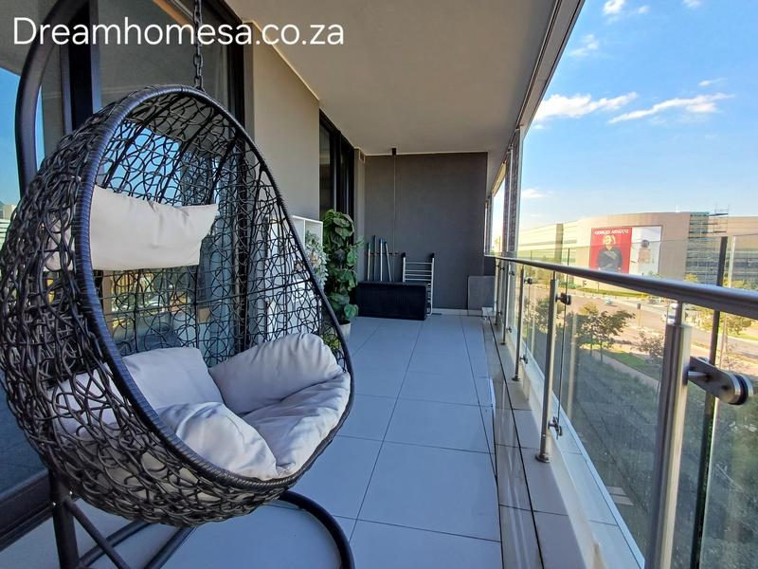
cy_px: 284
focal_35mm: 16
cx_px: 379
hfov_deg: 94.5
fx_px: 350
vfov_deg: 78.1
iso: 40
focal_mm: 1.64
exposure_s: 1/238
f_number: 2.2
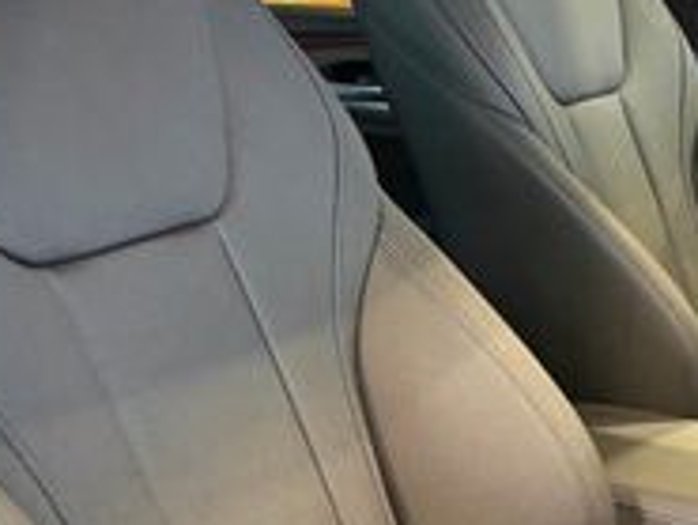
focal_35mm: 83
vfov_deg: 17.8
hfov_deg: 21.3
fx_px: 1675
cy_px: 264
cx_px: 913
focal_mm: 6.76
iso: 400
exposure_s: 1/60
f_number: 1.78
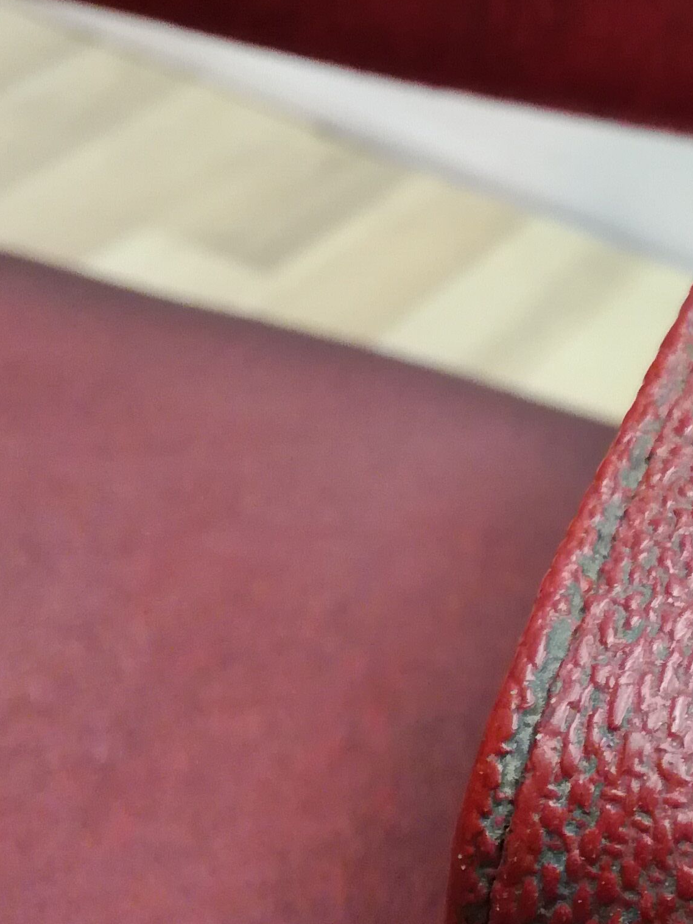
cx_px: 724
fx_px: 1976
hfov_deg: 19.2
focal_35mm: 74
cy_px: 354
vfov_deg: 26.3
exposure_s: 1/33.3
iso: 250
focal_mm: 3.79
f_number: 2
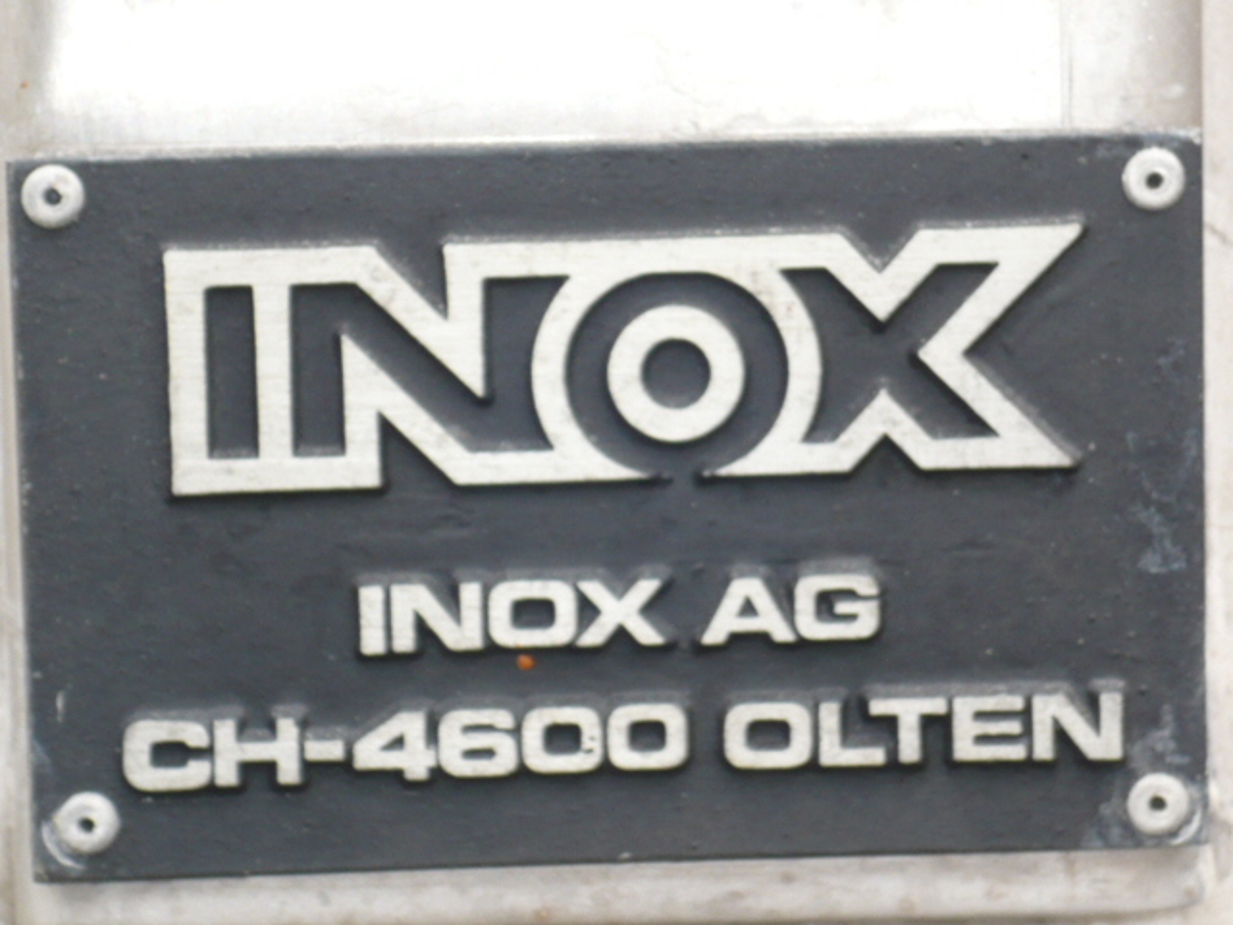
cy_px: 462
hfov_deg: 13.3
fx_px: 5307
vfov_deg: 10.0
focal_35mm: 149
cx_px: 616
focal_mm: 16.4
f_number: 5.6
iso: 100
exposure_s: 1/30
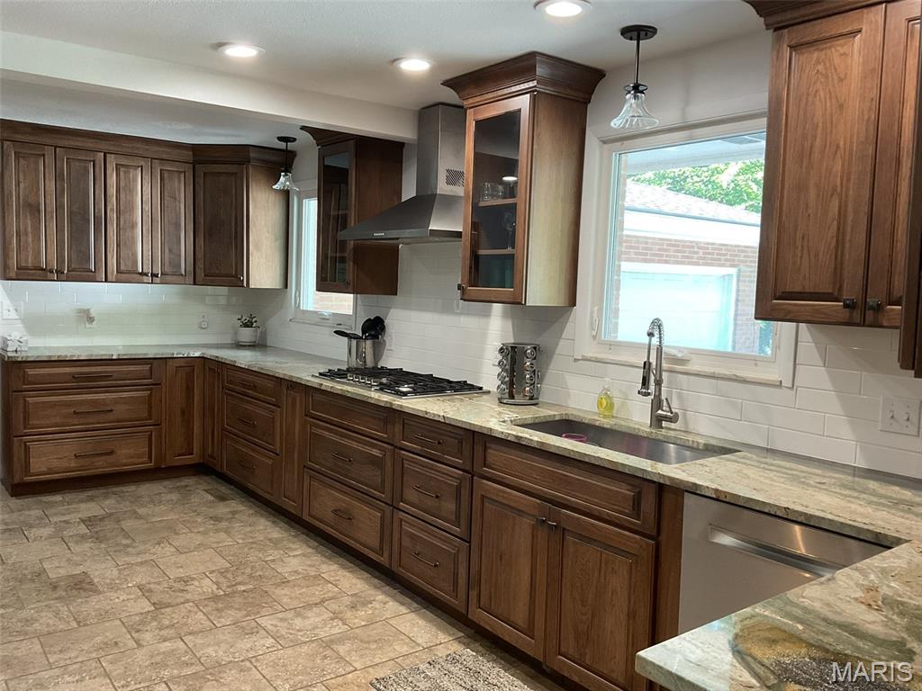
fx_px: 772
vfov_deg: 48.2
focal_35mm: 29
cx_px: 461
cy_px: 346
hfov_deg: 61.7
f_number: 1.8
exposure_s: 1/60
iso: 125
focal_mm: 3
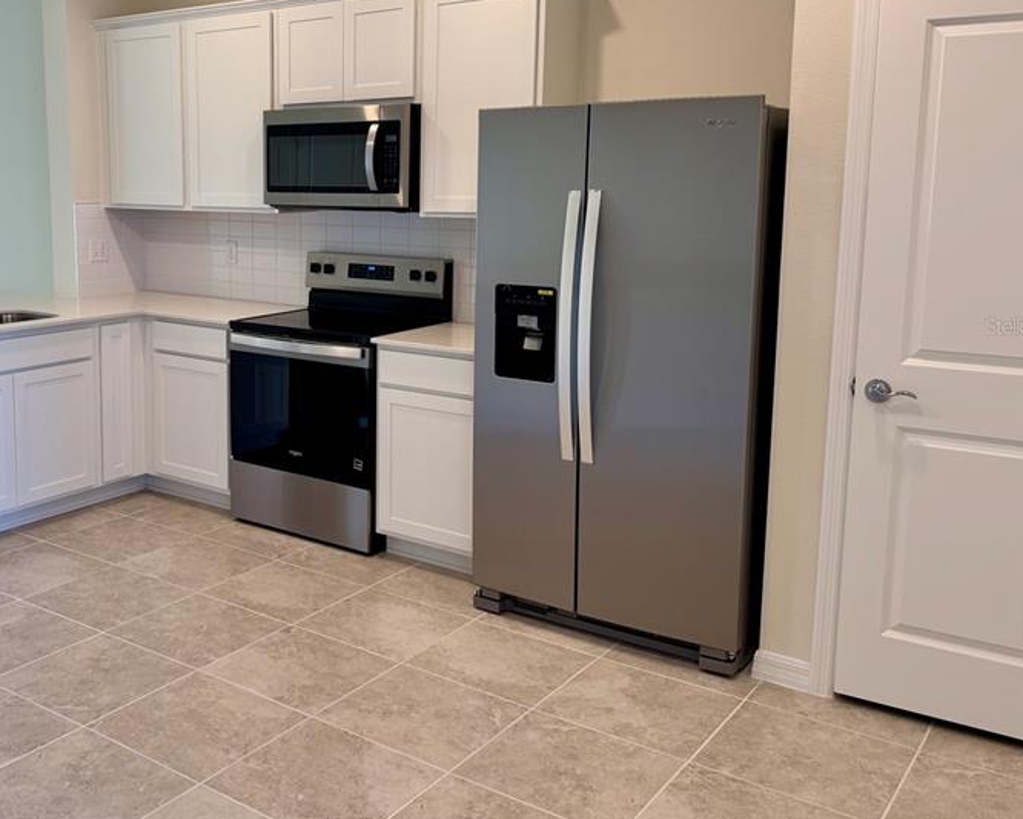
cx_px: 292
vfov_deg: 41.0
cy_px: 326
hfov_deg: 48.8
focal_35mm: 36
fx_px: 1090
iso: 100
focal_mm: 6.76
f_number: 1.78
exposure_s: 1/120
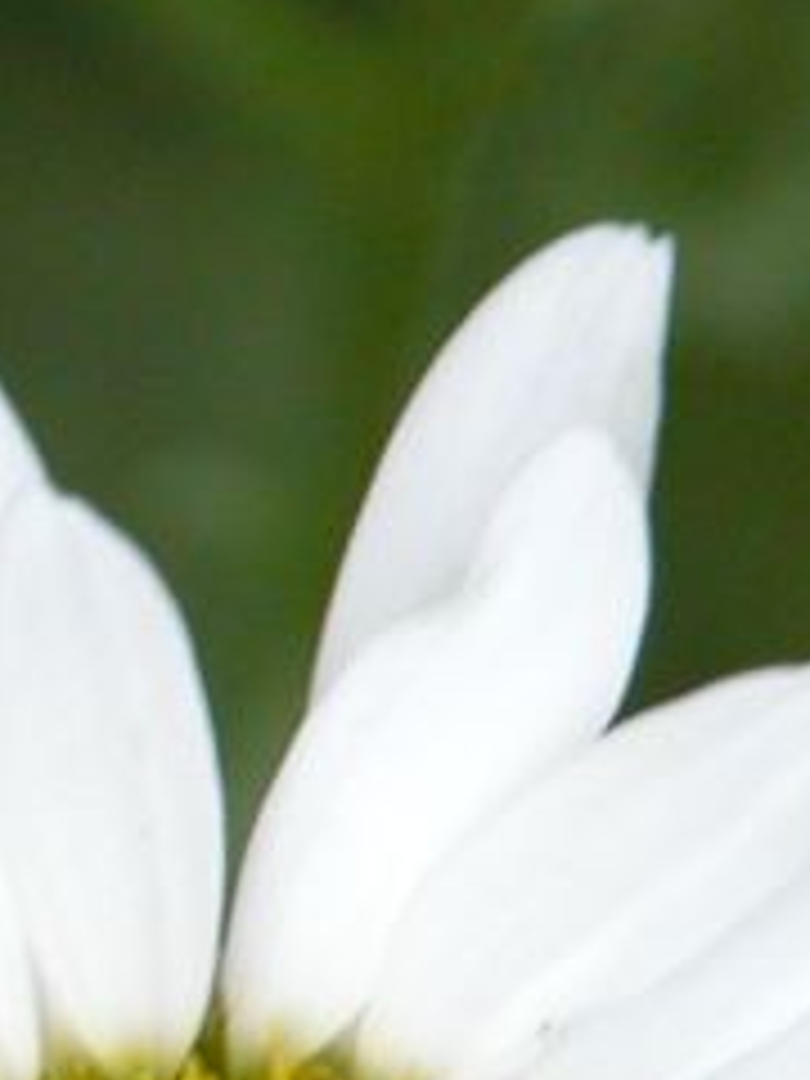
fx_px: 46674
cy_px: 1570
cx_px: -868
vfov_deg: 1.3
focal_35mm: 1496
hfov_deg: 1.0
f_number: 4.2
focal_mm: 71.2
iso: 100
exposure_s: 1/102
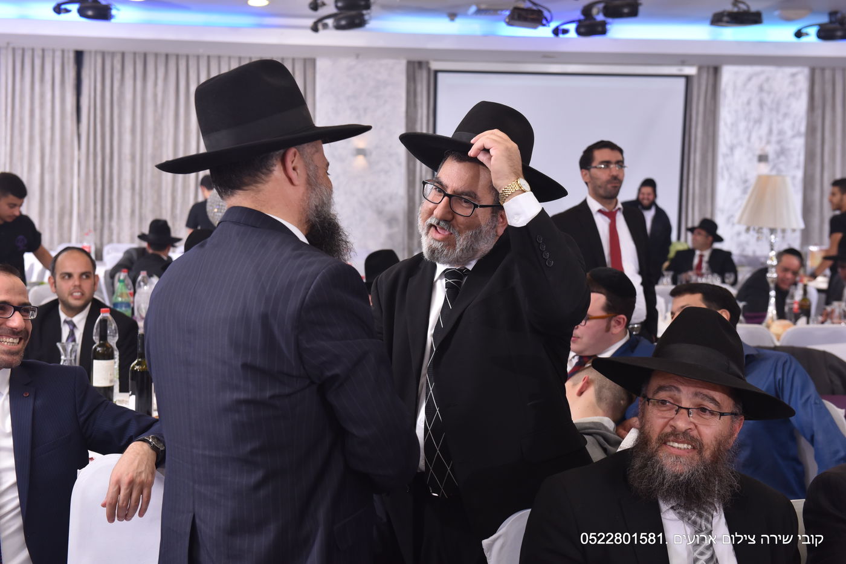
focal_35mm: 55
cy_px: 282
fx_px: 1292
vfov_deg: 24.6
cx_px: 423
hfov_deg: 36.3
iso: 800
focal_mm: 55
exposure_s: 1/125
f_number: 5
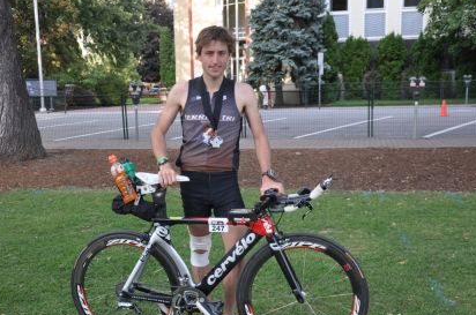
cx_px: 233
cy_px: 179
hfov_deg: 38.9
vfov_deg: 26.4
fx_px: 673
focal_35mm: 51
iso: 320
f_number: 4
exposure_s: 1/125
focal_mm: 28
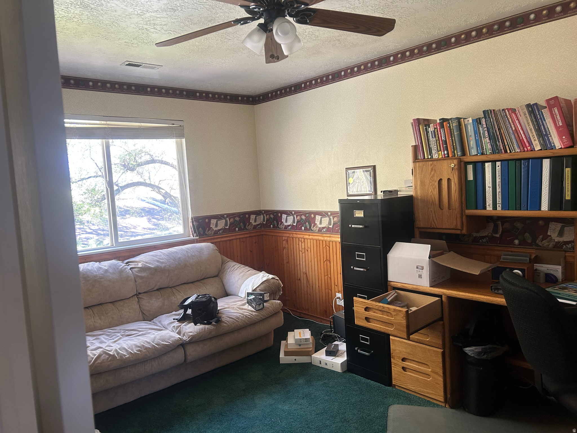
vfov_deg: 53.1
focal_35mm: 26
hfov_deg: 67.3
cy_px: 216
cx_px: 288
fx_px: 433
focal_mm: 5.7
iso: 125
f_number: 1.5
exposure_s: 1/96
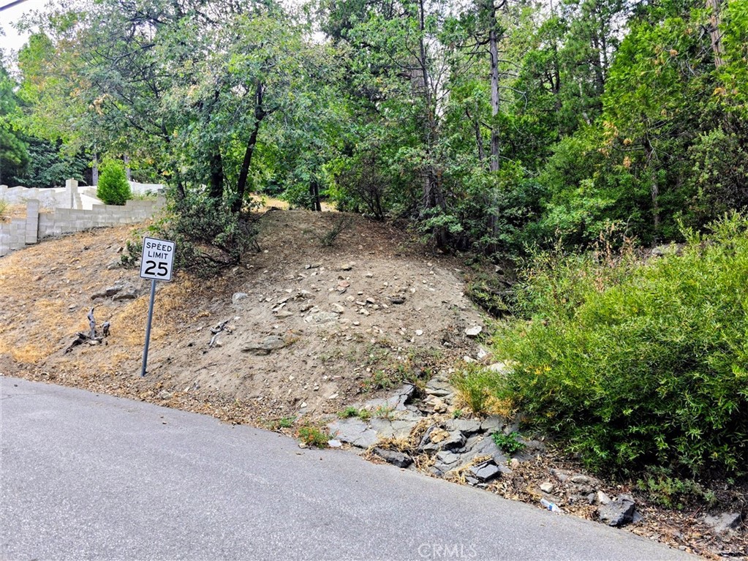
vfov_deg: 58.9
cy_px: 280
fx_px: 497
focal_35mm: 23
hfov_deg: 73.9
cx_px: 374
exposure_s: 1/180
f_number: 1.7
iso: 25
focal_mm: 6.3
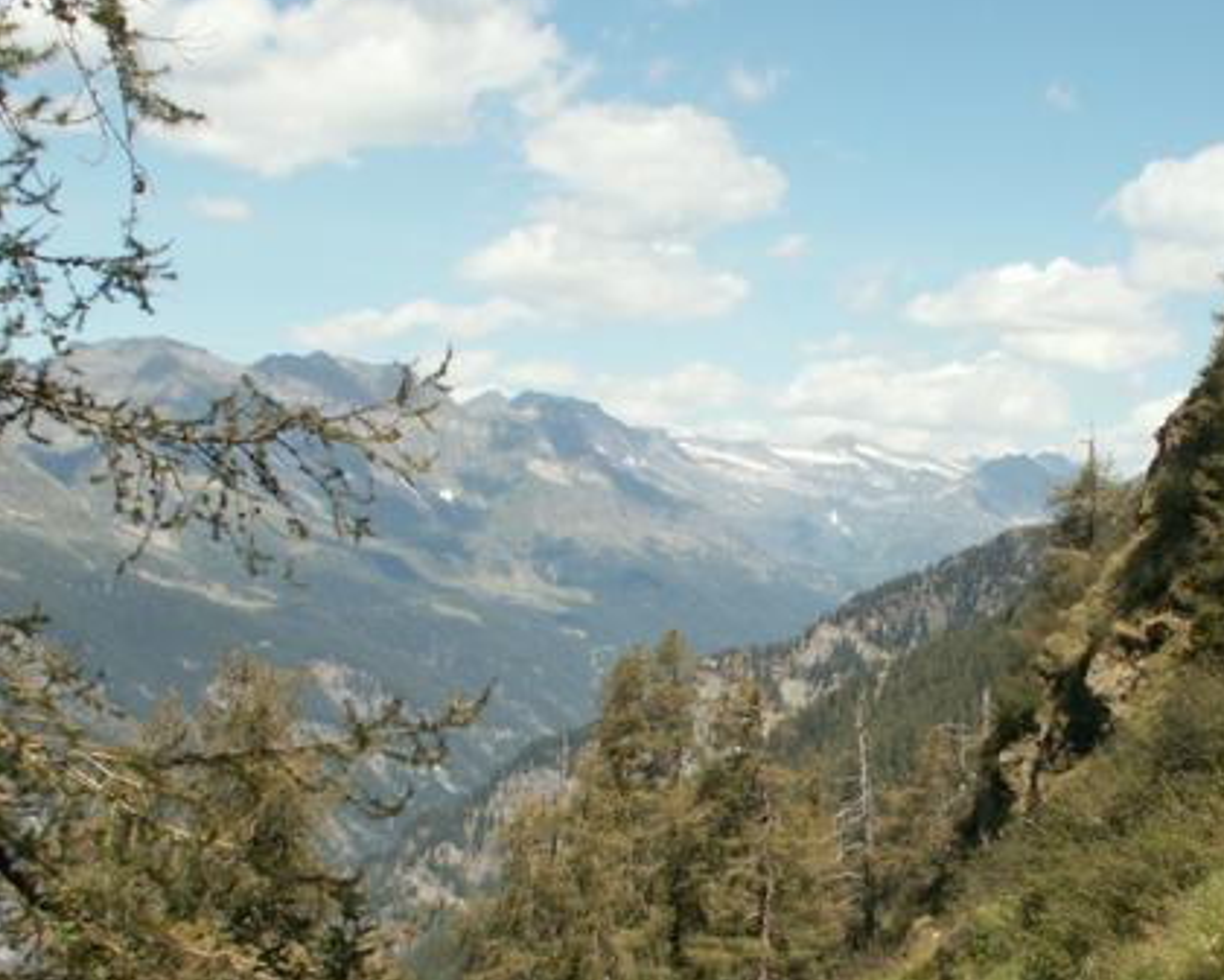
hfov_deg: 35.4
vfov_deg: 28.9
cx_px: 883
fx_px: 1884
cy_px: 677
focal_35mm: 52
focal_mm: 5.86
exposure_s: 1/160
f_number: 6.3
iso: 50
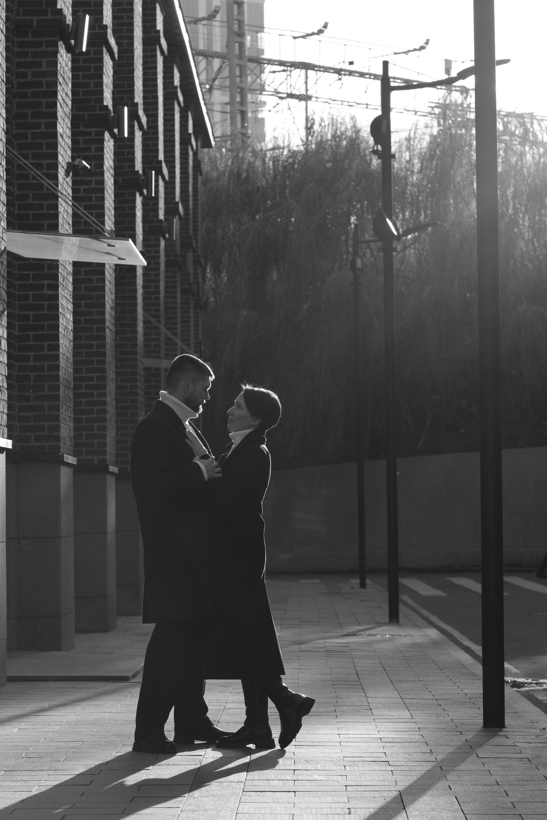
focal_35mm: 113
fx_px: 2575
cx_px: 274
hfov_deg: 12.1
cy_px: 410
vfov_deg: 18.1
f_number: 5.6
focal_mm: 75
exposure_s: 1/400
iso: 200
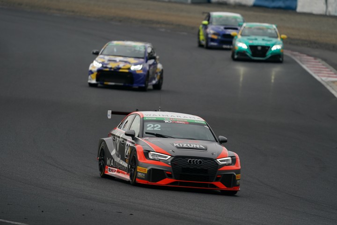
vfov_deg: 2.4
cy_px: 112
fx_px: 5345
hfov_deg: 3.6
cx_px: 168
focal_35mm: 571
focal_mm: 571
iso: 250
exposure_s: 1/500
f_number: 6.3
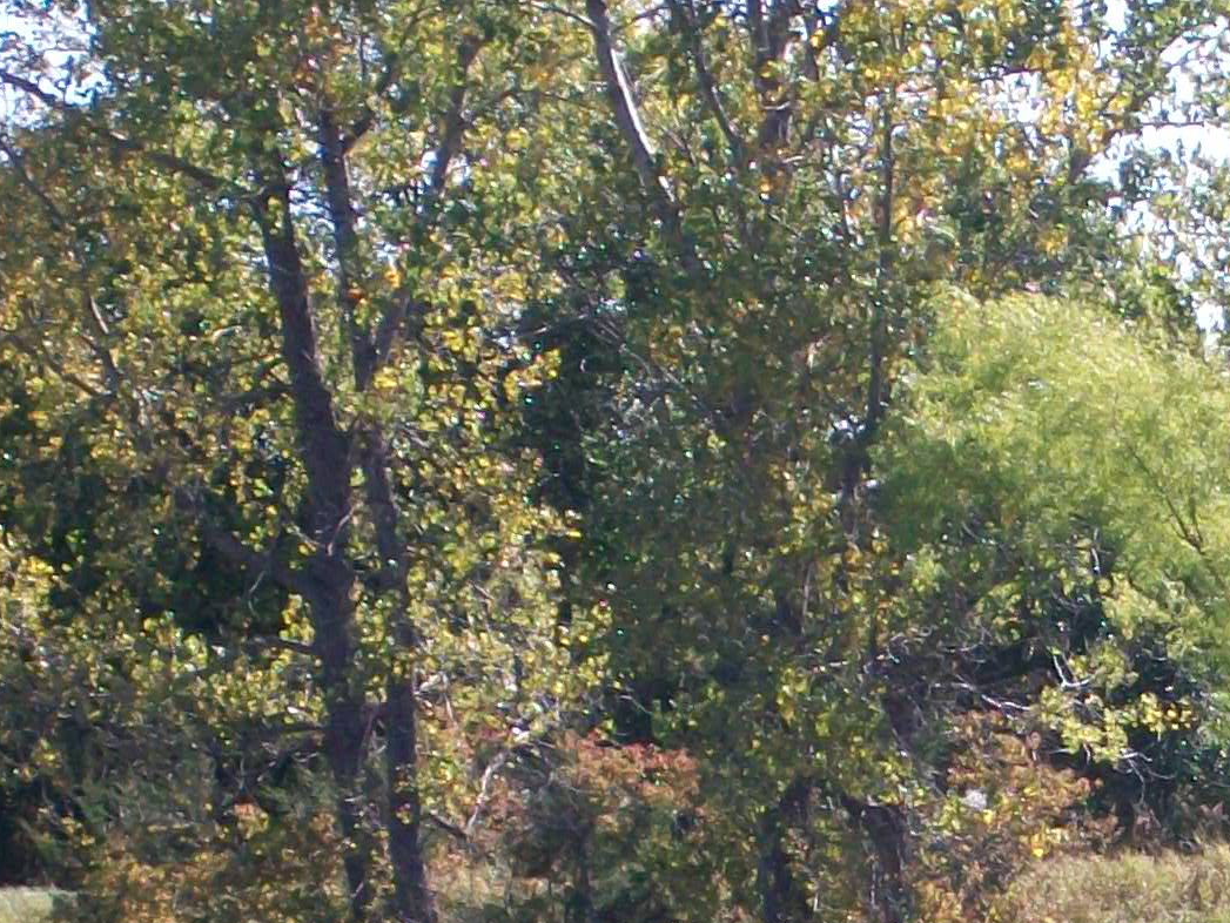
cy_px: 1094
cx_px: 1754
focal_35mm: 358
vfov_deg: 4.1
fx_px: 12725
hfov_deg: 5.5
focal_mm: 18
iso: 64
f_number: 4.8
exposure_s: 1/200
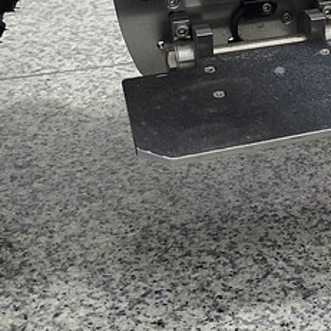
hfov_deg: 18.0
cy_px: -75
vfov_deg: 18.6
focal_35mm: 88
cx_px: 471
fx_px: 952
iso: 800
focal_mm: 6.3
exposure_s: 1/120
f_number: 1.7
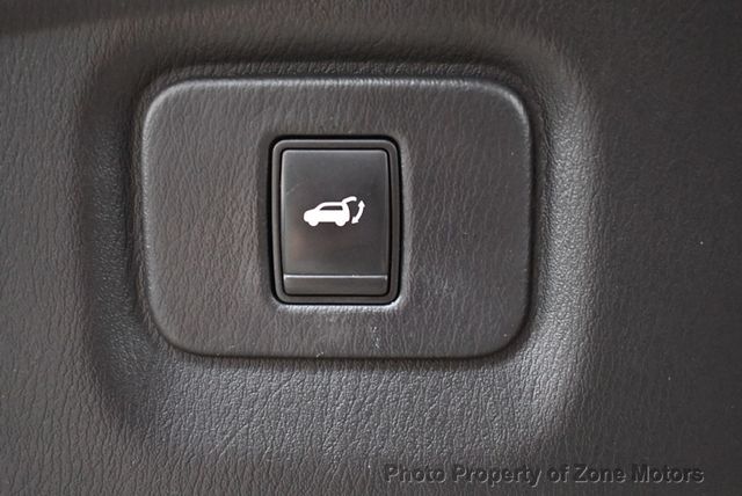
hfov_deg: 34.5
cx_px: 371
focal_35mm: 58
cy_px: 248
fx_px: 1197
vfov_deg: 23.4
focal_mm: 29
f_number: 4.2
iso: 5600
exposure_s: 1/60
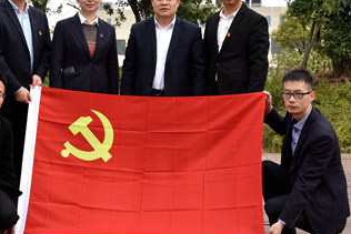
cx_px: 154
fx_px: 671
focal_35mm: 69
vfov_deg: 19.8
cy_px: 94
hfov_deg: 29.3
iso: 500
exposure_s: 1/500
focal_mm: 29
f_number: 8
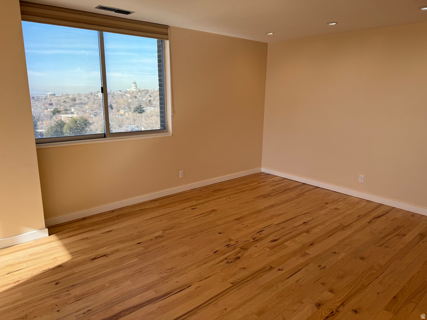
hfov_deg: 71.6
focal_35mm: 24
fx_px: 296
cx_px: 214
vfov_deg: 56.8
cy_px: 160
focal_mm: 6.76
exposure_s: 1/607
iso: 80
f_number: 1.78
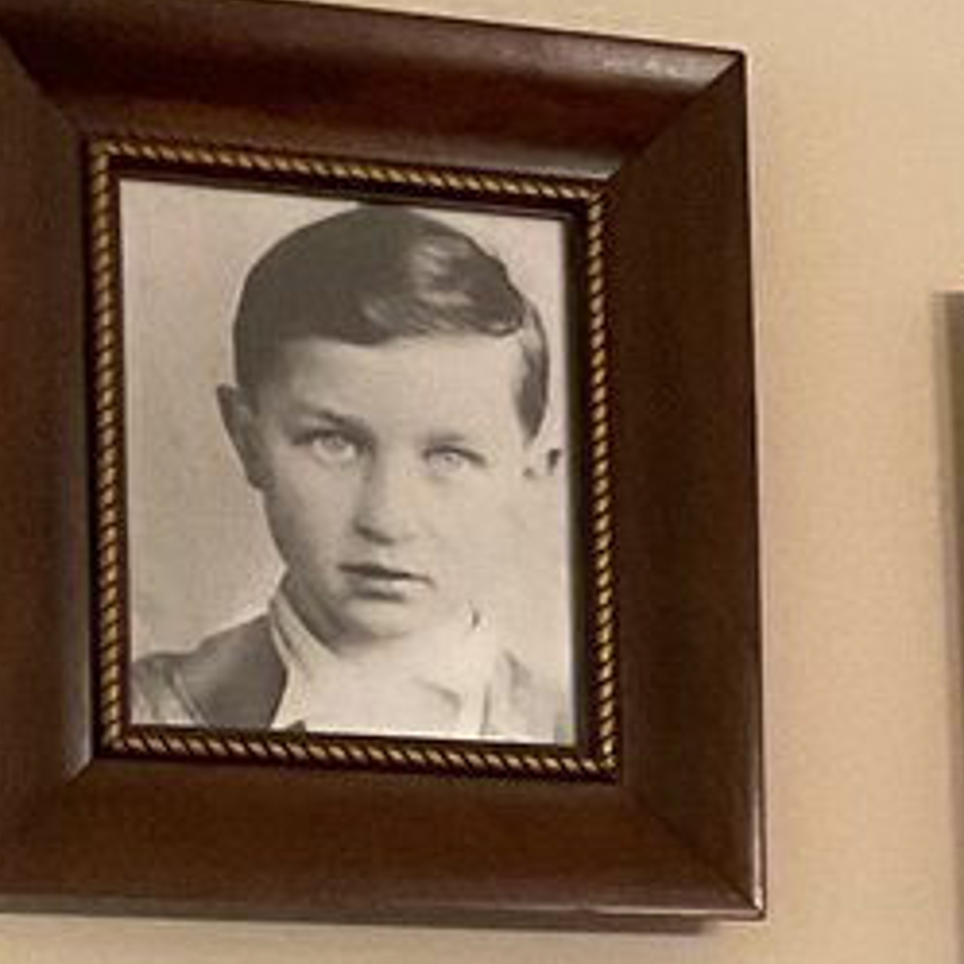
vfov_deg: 10.9
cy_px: 1372
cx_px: 1690
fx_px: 4915
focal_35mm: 156
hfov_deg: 10.6
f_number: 1.8
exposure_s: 1/60
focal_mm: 3
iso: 160
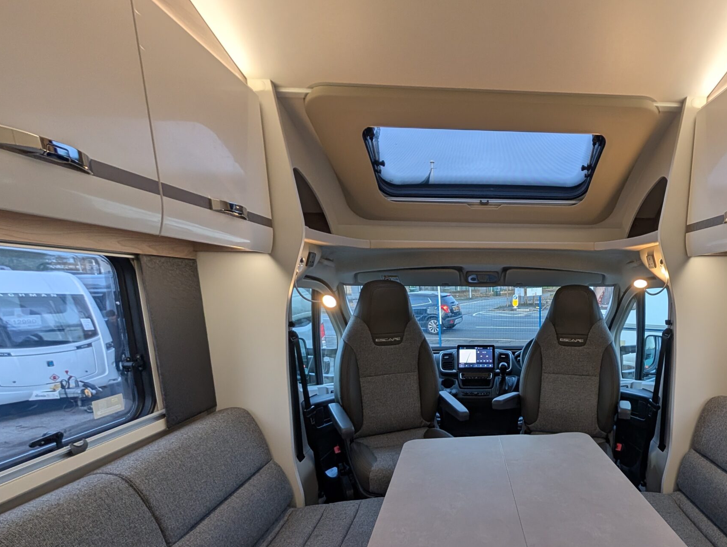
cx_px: 506
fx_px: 379
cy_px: 369
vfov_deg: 69.5
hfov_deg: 83.5
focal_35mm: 18
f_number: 1.7
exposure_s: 1/140
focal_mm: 2.02
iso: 110
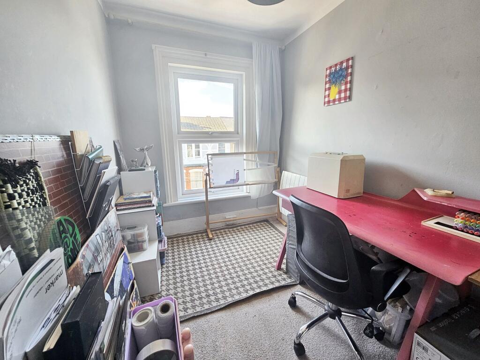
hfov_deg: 106.2
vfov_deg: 89.9
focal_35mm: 13
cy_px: 180
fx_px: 180
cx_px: 240
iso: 100
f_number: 2.2
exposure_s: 1/60
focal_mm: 2.2
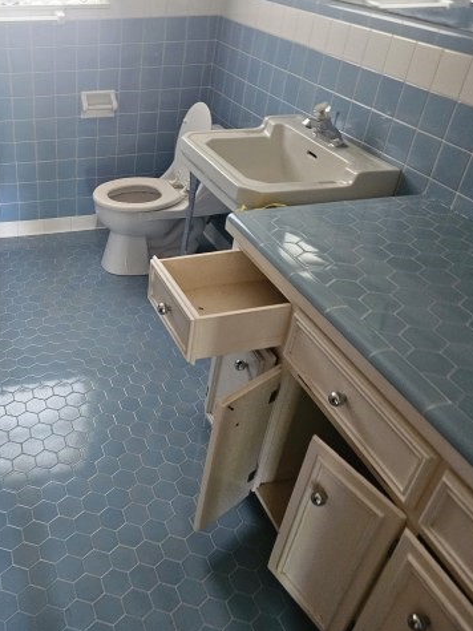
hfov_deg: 42.8
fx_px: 565
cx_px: 78
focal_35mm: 31
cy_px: 316
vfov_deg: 58.4
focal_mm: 6.3
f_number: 1.7
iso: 640
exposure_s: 1/24
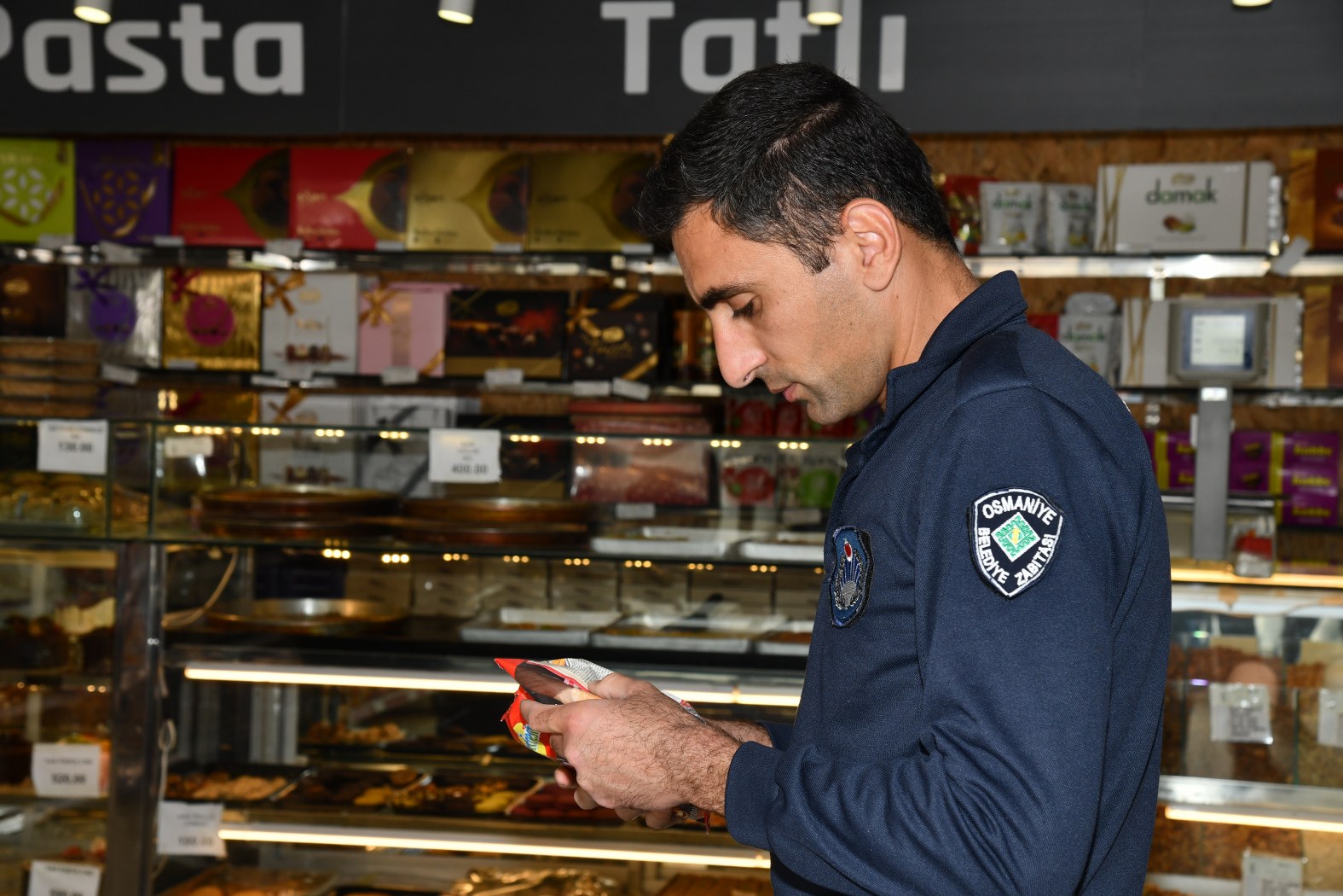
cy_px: 448
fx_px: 2425
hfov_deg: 31.0
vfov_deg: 20.9
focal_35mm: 65
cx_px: 672
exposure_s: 1/200
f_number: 8
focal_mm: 65
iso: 500
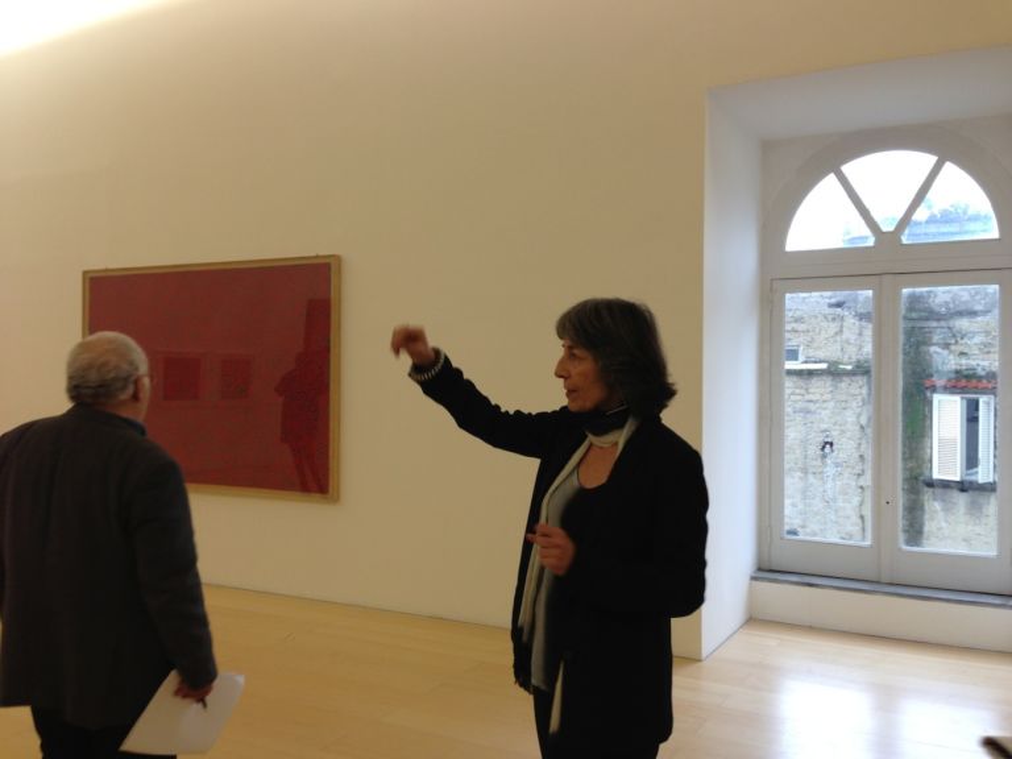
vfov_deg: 42.9
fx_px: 965
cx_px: 506
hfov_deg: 55.4
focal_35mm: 33
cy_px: 380
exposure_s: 1/40
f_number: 2.4
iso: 64
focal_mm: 4.13
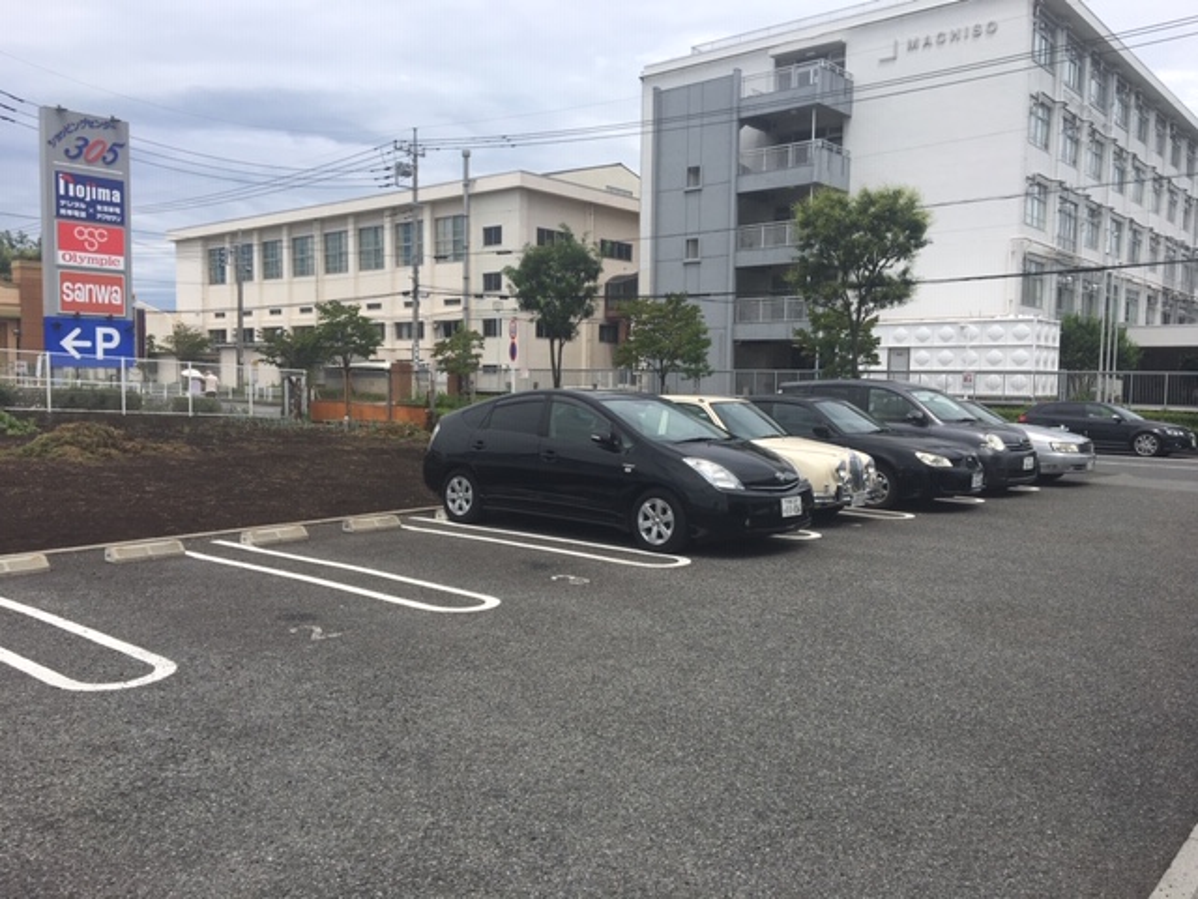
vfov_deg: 48.2
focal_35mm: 29
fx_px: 1004
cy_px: 450
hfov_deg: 61.7
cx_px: 599
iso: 25
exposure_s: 1/2404
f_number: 2.2
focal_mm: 4.15
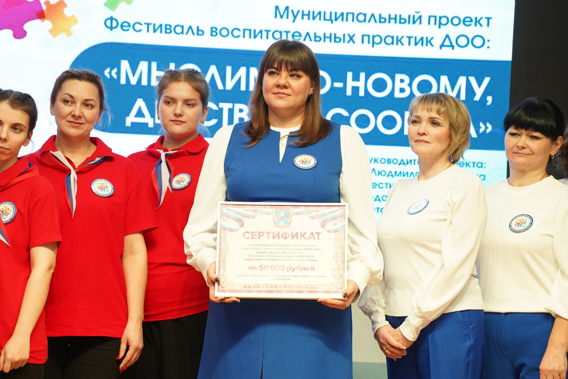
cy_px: 178
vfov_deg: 8.4
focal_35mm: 163
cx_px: 261
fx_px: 2572
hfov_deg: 12.6
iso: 1600
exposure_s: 1/160
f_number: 5.6
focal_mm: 150
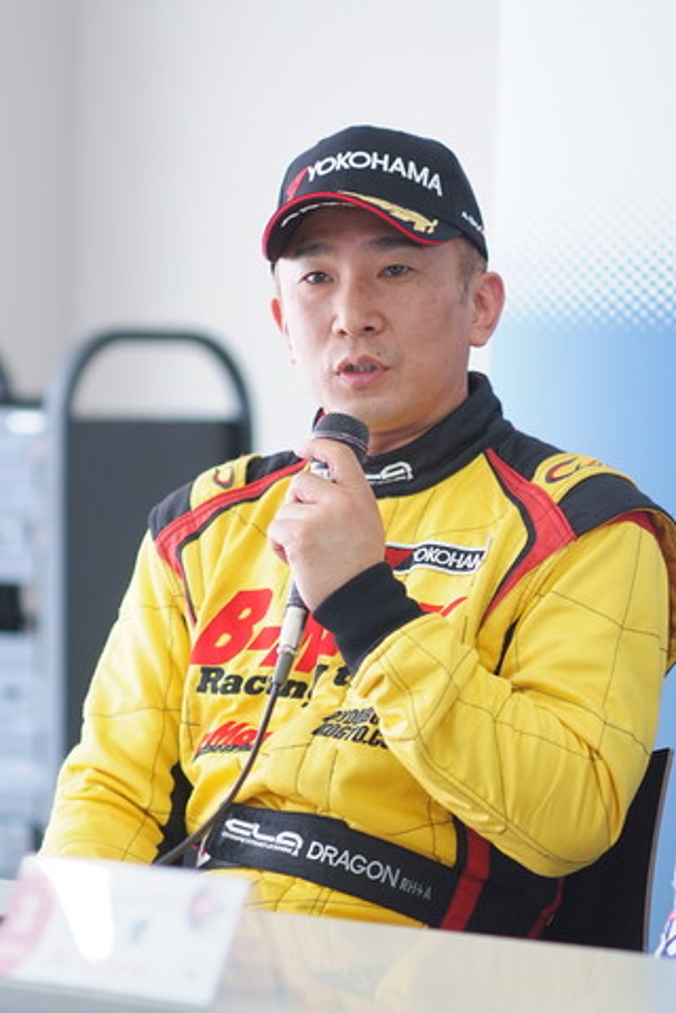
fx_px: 4450
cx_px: 338
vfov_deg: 13.0
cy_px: 506
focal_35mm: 158
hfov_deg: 8.7
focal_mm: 105
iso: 800
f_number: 2.5
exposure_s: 1/125
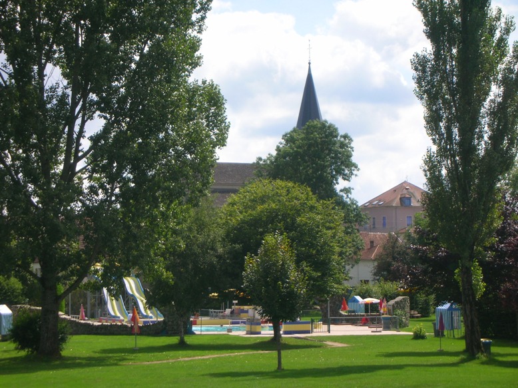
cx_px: 259
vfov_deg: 14.1
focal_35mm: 105
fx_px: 1571
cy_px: 194
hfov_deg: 18.7
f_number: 5.4
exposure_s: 1/259
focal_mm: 17.4
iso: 50
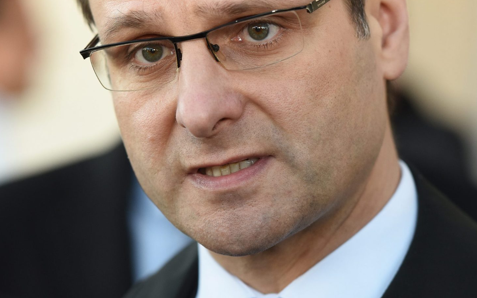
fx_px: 3458
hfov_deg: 7.9
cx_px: 226
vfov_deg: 4.9
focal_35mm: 266
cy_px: 49
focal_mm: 155
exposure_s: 1/640
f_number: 3.5
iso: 800
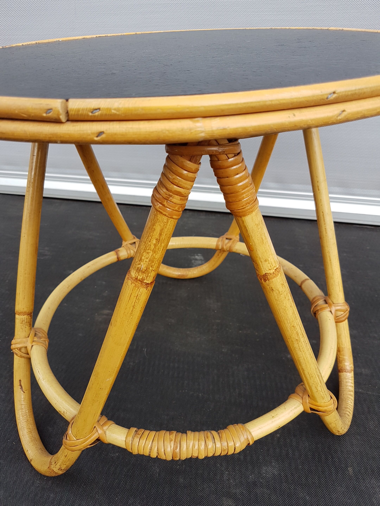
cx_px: 190
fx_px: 381
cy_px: 253
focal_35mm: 26
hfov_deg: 53.1
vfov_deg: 67.3
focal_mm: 4.2
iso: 40
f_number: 1.7
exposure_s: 1/127
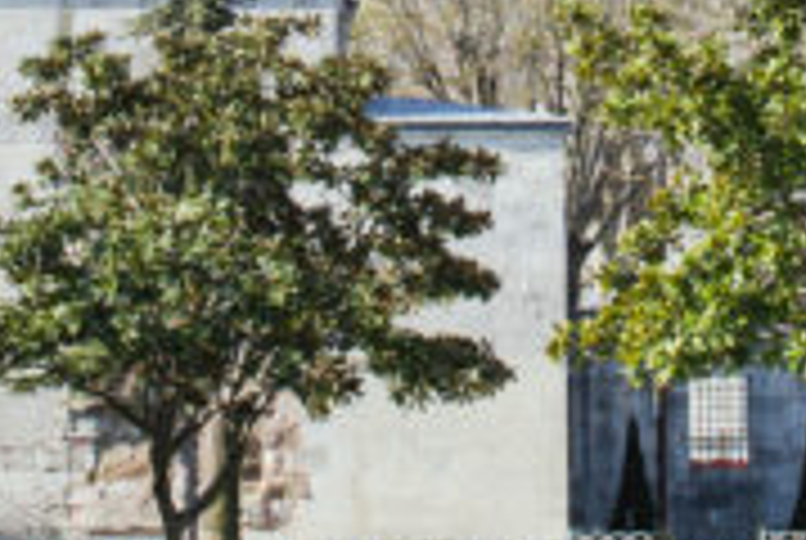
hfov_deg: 11.2
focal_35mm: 183
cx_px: 387
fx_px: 4104
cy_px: -266
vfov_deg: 7.4
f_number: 6.3
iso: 500
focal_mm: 32
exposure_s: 1/800
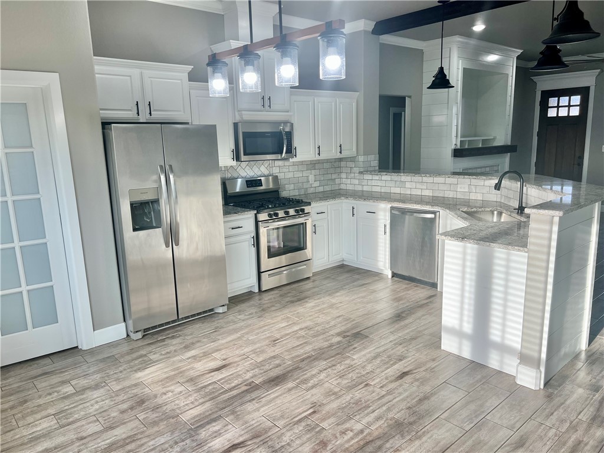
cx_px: 302
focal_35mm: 26
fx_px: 454
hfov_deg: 67.3
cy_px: 226
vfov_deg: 53.1
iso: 50
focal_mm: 5.7
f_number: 1.5
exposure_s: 1/259
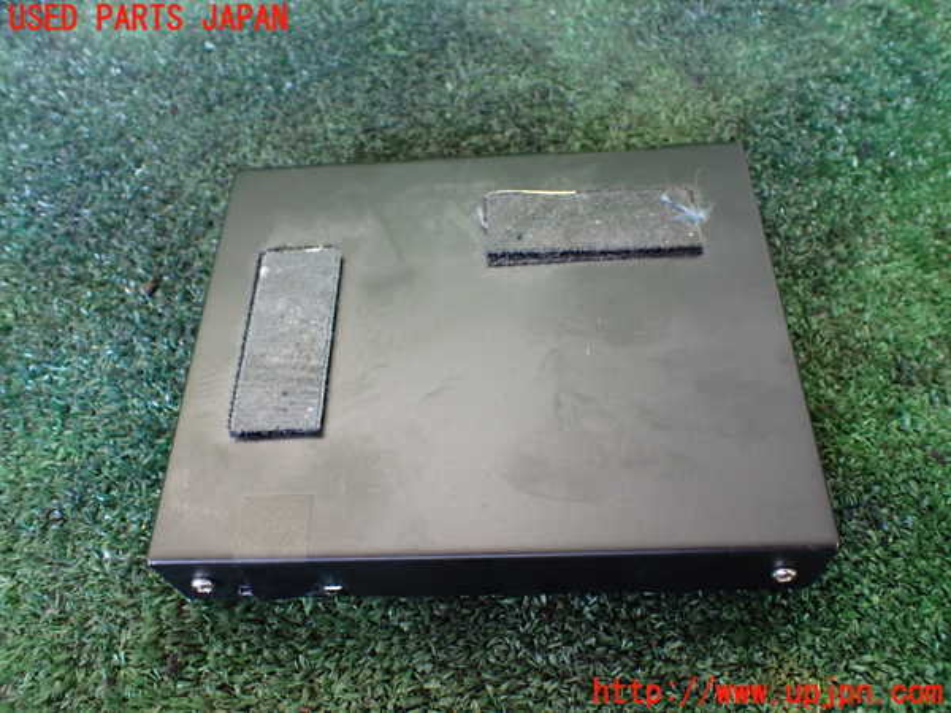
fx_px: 824
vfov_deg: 46.8
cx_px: 476
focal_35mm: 30
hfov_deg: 60.0
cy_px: 356
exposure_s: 1/125
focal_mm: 5.4
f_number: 2.3
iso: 500
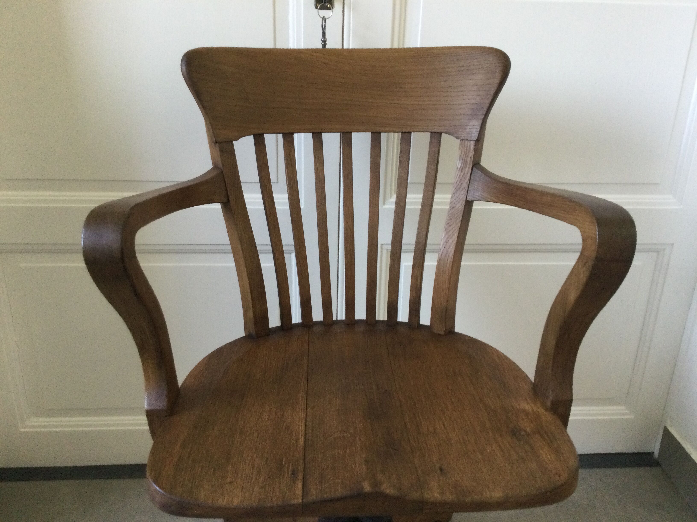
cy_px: 261
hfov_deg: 58.4
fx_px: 624
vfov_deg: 45.4
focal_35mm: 31
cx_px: 348
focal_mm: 3.3
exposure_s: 1/33
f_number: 2.4
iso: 160
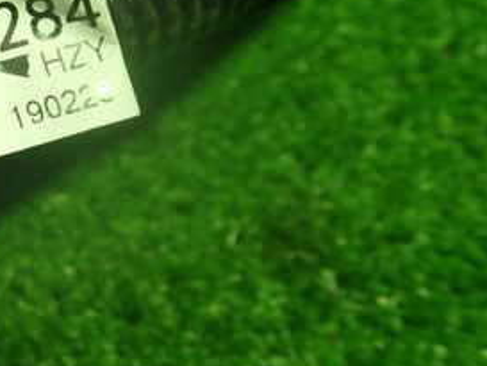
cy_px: 75
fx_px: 929
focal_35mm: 66
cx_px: -2
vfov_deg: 22.0
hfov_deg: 27.6
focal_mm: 5.4
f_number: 2.3
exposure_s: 1/40
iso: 200
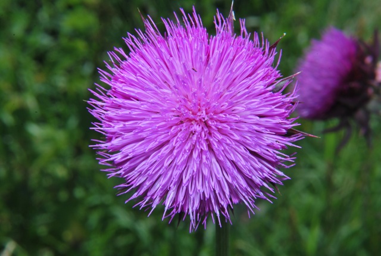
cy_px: 128
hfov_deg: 17.0
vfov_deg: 11.5
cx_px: 190
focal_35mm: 120
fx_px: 1273
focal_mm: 80
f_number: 25
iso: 100
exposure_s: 1/40
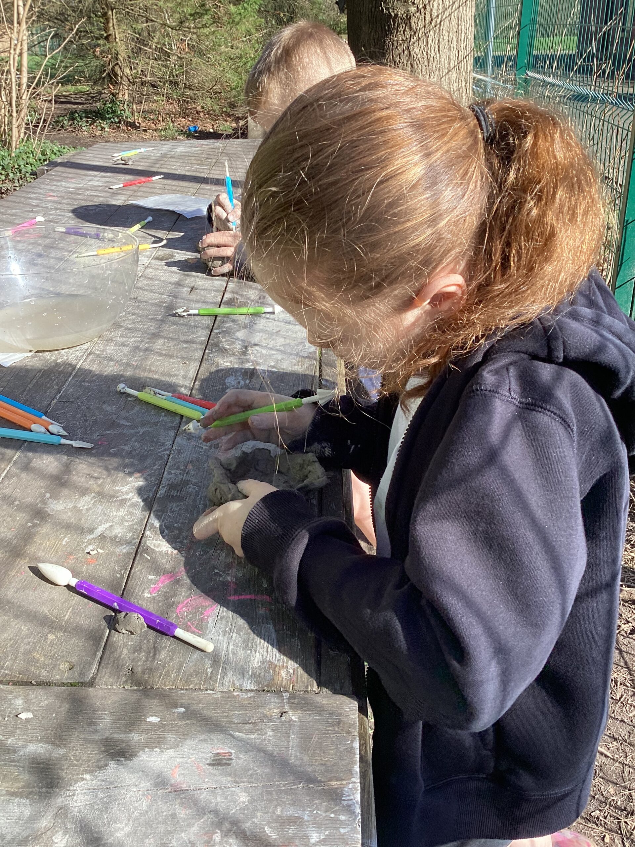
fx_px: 758
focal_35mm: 31
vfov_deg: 58.4
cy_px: 424
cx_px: 318
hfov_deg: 45.4
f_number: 2.4
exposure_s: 1/259
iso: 25
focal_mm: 3.3
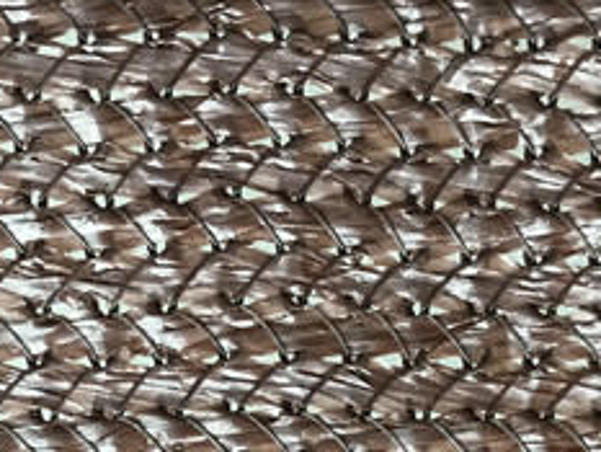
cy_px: 607
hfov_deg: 20.4
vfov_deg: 14.7
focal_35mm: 96
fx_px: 1668
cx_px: 230
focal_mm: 3.99
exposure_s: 1/33
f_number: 1.8
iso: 25
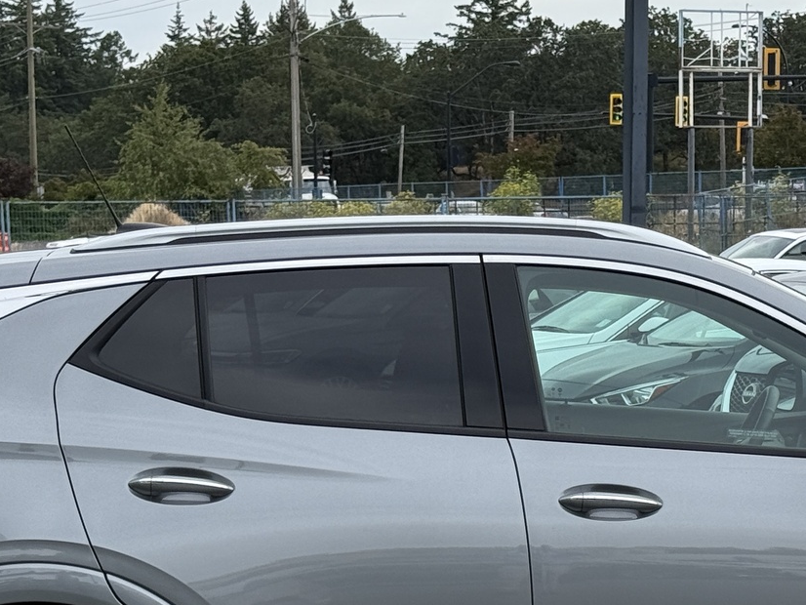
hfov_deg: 16.5
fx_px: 2772
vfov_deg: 12.4
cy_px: 550
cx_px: 589
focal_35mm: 119
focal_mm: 6.76
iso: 64
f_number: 1.78
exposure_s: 1/2146
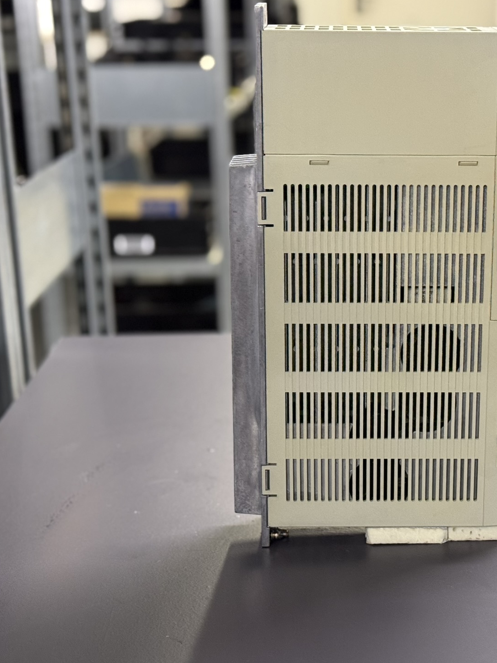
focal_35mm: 68
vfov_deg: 28.6
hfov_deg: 21.4
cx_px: 366
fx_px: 1302
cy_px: 331
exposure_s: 1/33
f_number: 1.78
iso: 250
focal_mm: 6.76
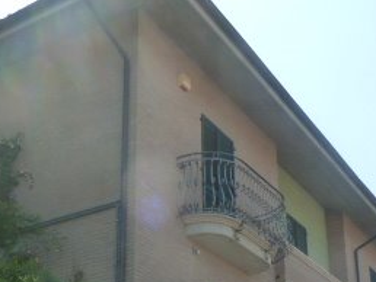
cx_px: 176
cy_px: 301
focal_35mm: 62
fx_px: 674
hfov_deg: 31.2
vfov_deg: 22.5
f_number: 4
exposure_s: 1/320
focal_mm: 4.1
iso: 125
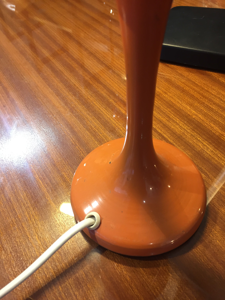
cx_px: 112
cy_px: 150
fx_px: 251
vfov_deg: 61.7
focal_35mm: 29
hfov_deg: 48.2
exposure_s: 1/33
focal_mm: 4.15
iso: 100
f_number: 2.2
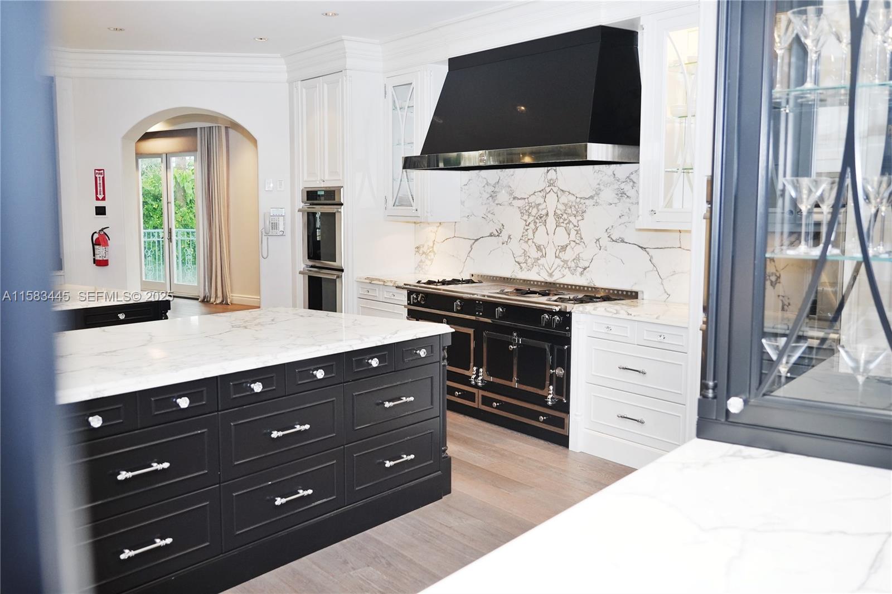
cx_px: 446
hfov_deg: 55.8
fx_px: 842
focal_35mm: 34
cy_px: 297
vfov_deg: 38.9
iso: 400
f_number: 2.8
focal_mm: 23.3
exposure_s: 1/100
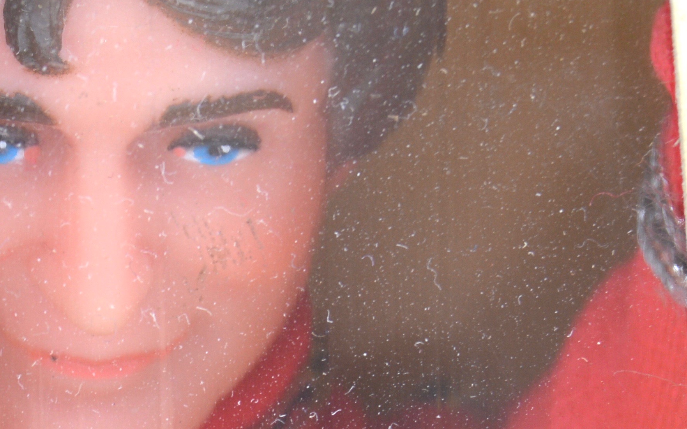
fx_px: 5369
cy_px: 320
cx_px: 49
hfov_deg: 7.3
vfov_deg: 4.6
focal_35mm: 287
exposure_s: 1/30
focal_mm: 55
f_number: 9
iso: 100
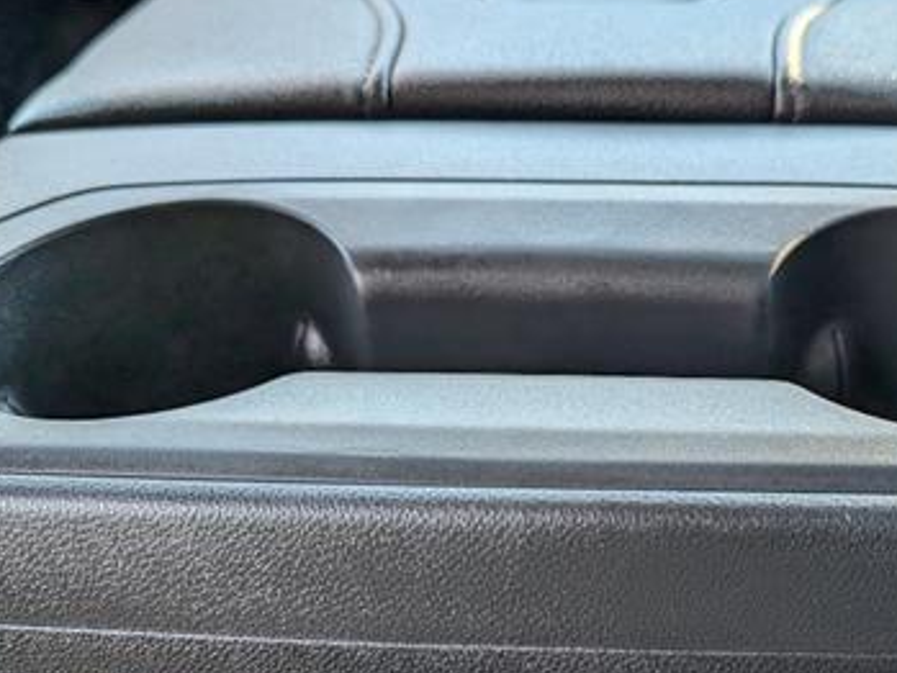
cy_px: 426
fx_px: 1141
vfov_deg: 32.7
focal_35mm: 44
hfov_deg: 42.3
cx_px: 604
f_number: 1.68
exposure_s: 1/233
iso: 343
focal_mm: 6.9
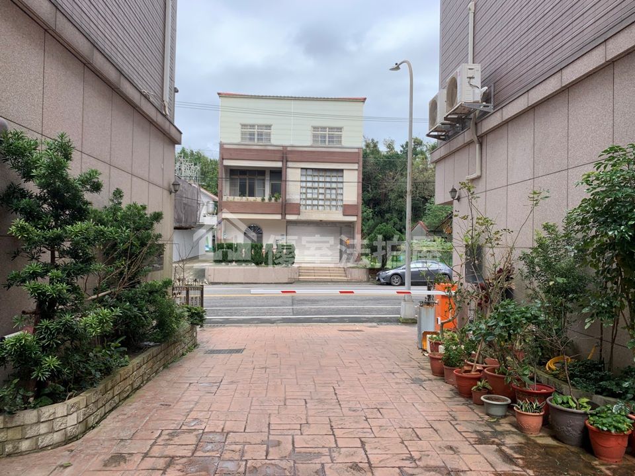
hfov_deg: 67.3
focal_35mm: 26
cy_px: 238
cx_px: 318
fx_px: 477
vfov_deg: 53.1
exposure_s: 1/1176
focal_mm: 4.25
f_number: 1.8
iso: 25
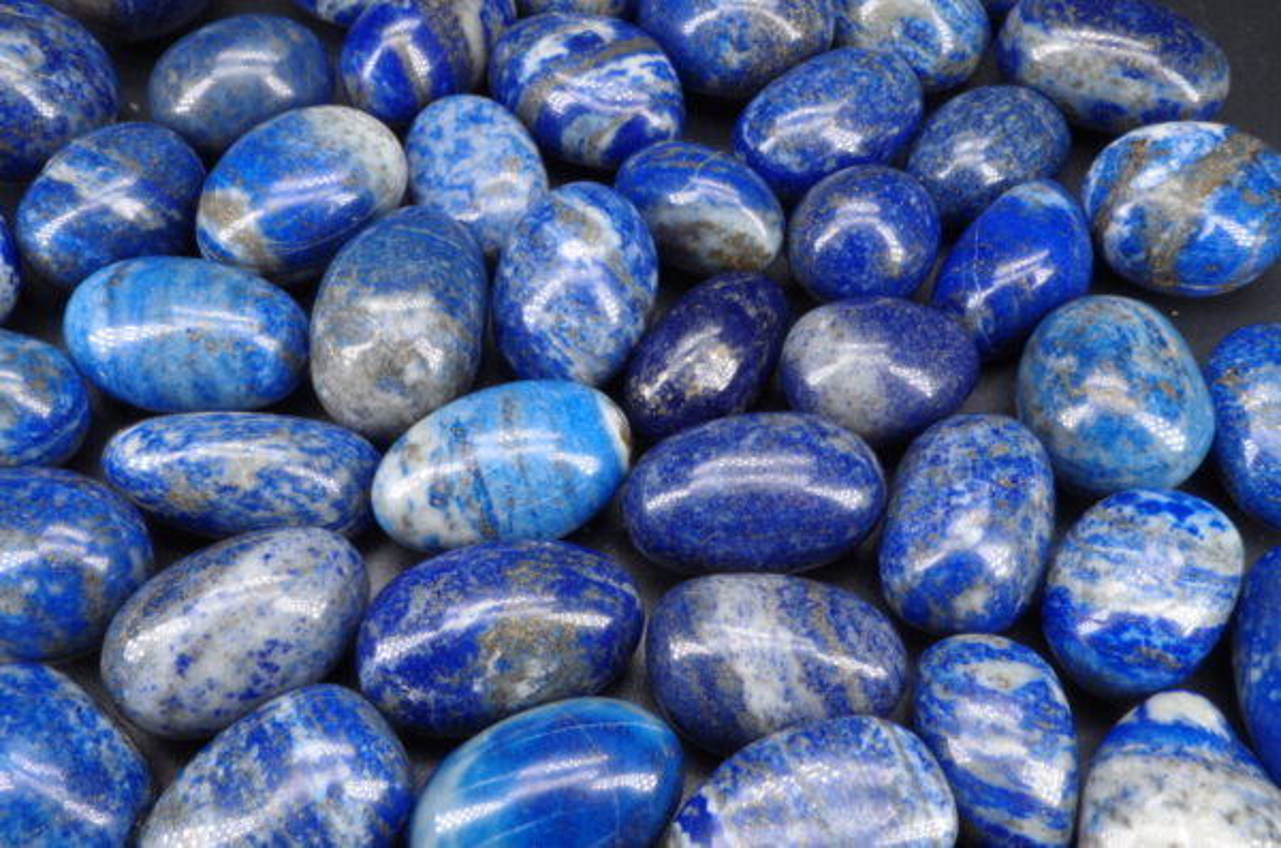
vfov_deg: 38.7
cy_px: 424
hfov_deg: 55.9
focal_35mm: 34
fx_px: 1207
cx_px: 640
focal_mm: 23.13
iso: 100
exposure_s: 1/1.25
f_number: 4
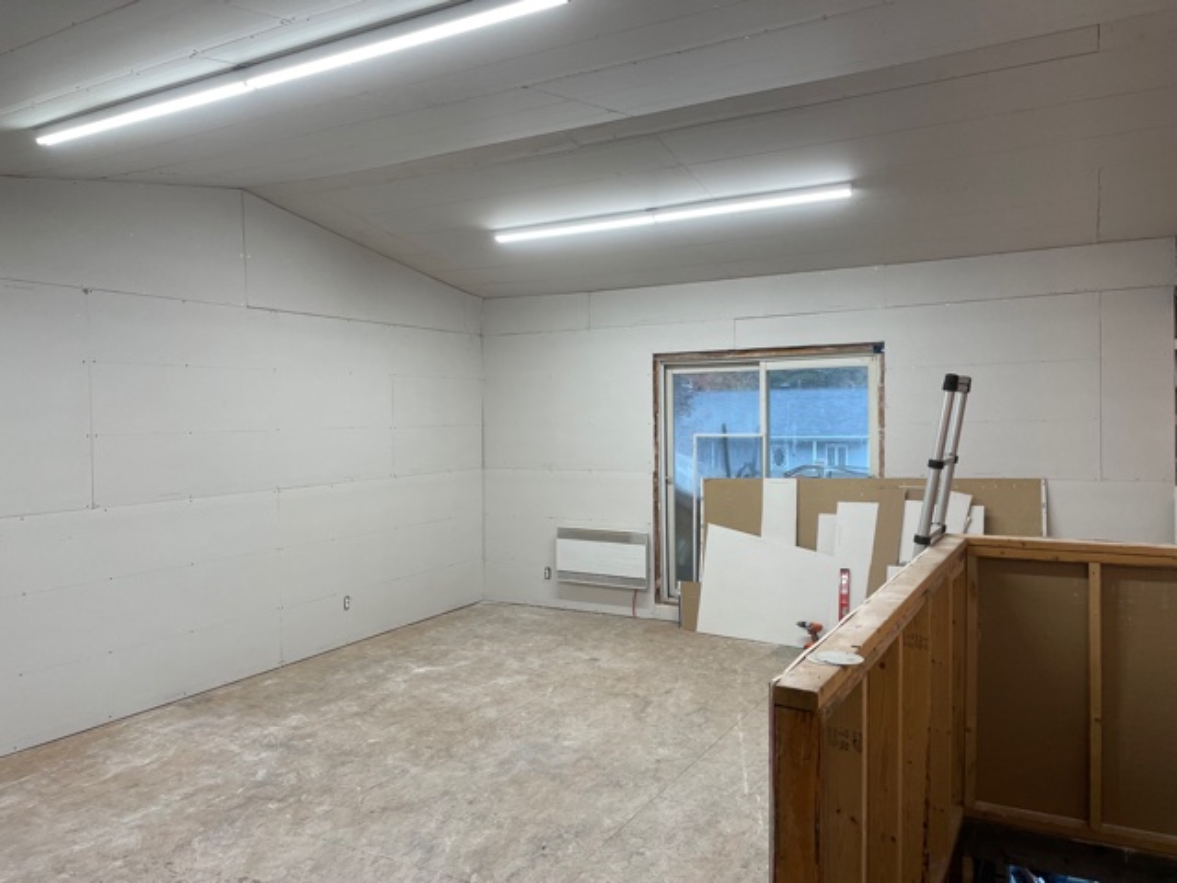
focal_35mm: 26
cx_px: 588
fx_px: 884
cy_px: 442
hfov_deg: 67.3
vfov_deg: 53.1
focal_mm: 4.2
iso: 80
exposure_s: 1/120
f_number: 1.6
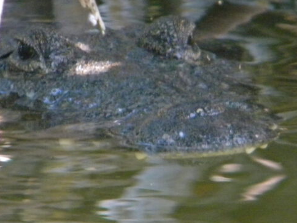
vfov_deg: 1.7
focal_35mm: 875
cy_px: 82
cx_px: 134
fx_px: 7507
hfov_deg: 2.3
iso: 800
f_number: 5.4
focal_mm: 75
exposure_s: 1/162
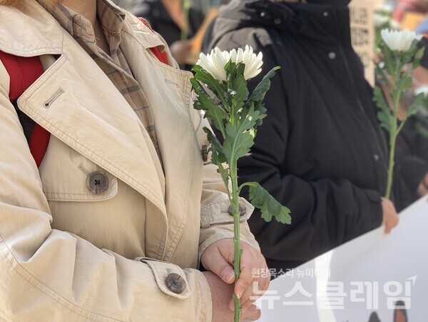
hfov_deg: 36.8
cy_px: 161
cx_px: 214
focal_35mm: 52
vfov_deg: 28.1
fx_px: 643
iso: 16
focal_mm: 6
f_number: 2.4
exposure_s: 1/144
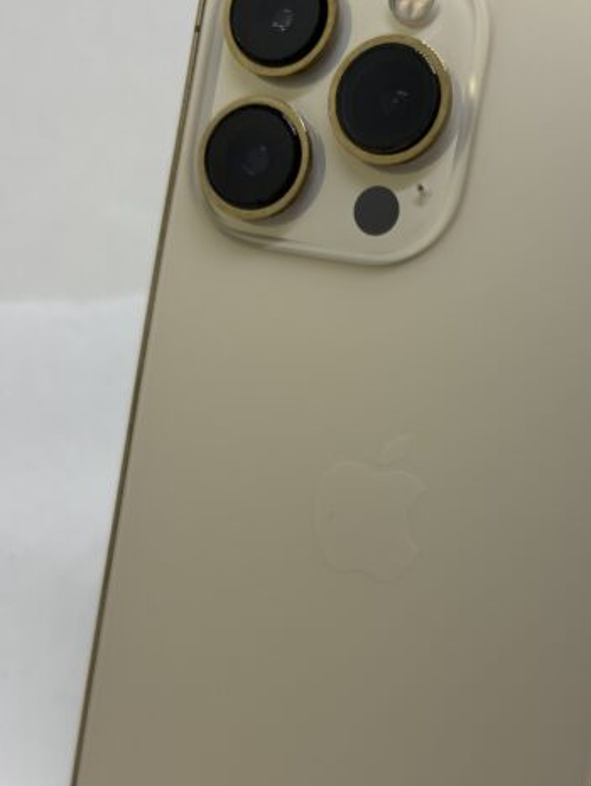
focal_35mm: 52
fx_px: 1183
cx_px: 468
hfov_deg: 27.5
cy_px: 539
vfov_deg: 36.3
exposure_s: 1/123
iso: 32
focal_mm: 5.96
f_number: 1.6
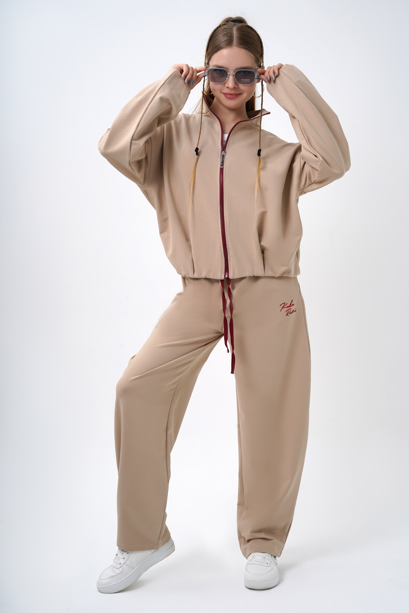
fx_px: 869
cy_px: 304
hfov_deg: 26.5
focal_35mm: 51
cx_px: 208
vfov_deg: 38.9
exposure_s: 1/160
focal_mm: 50
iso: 100
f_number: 11
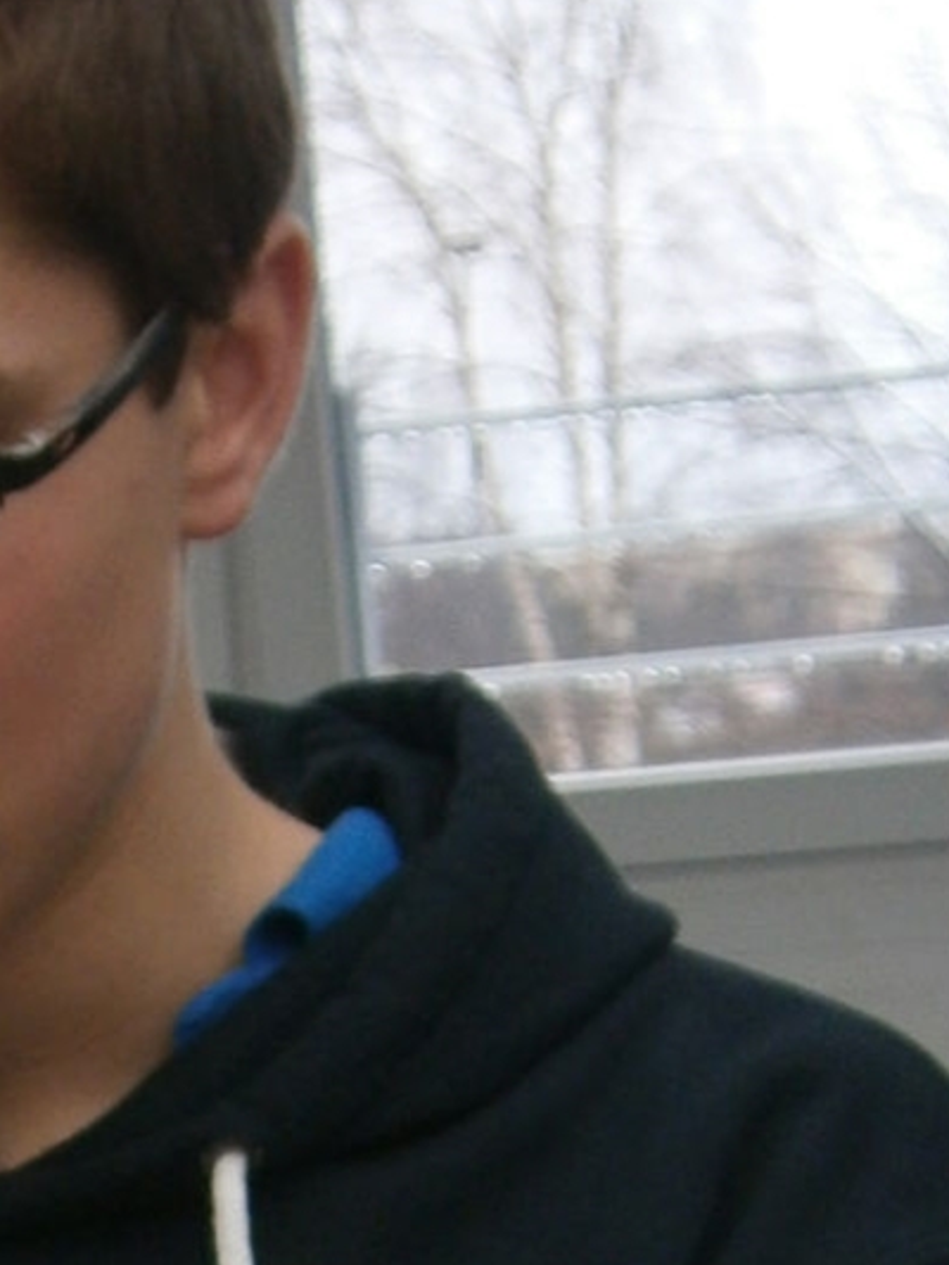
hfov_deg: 7.8
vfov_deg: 10.1
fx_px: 6869
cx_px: -420
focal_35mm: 188
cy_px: 2042
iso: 100
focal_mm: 8.3
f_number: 3.4
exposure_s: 1/40
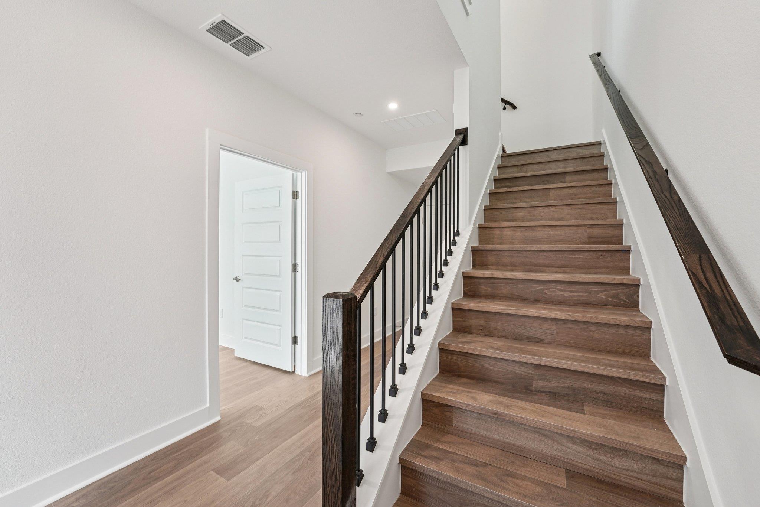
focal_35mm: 14
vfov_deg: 81.2
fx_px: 296
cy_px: 254
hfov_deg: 104.3
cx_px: 380
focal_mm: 14
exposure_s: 1/60
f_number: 8
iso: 800
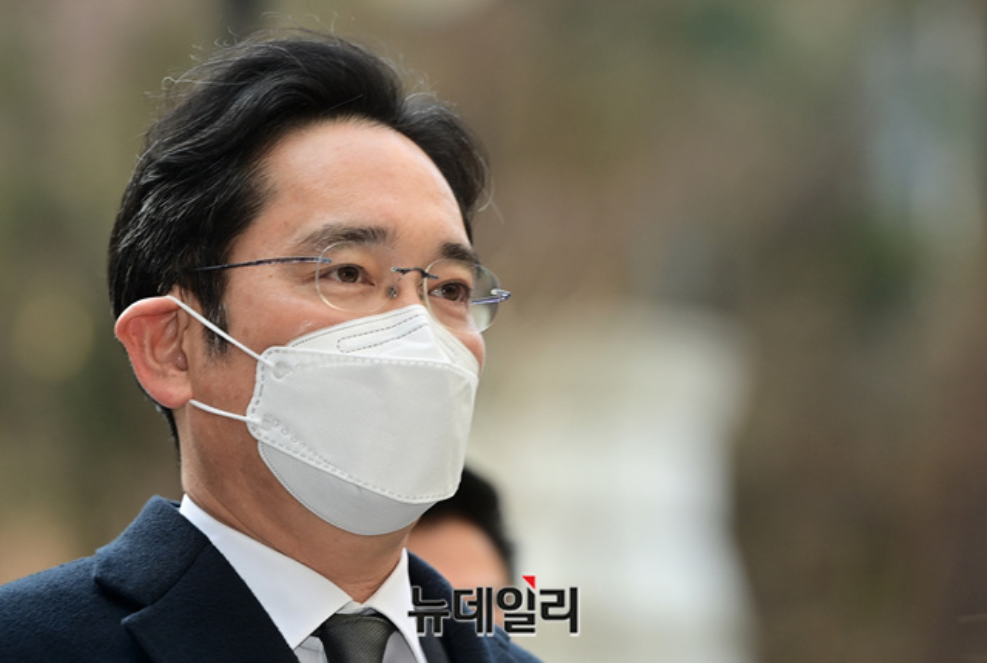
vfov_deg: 6.9
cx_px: 494
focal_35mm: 200
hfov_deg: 10.3
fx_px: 5496
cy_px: 332
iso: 200
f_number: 4
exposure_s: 1/250
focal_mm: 200
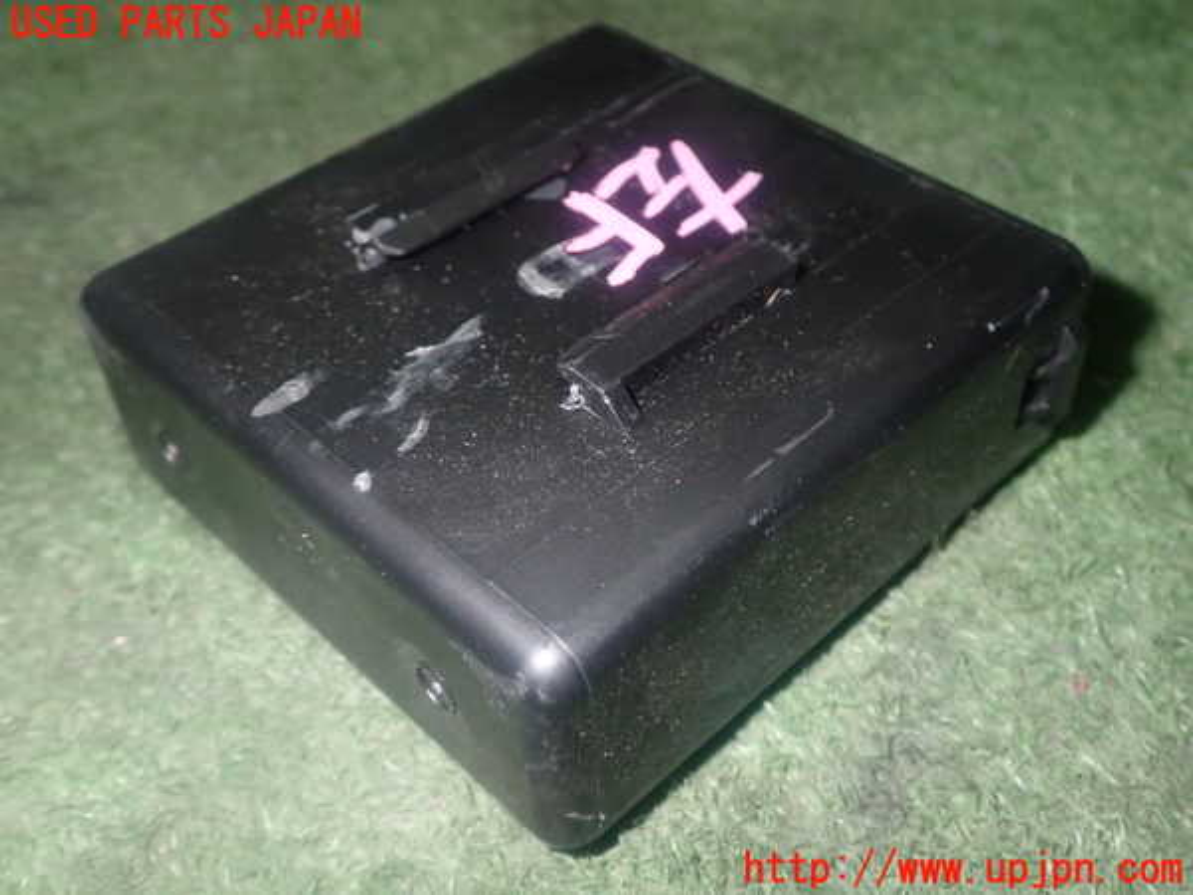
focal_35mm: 41
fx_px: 1413
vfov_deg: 35.1
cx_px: 596
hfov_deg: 45.8
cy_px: 448
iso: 640
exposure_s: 1/40
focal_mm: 7.31
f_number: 8
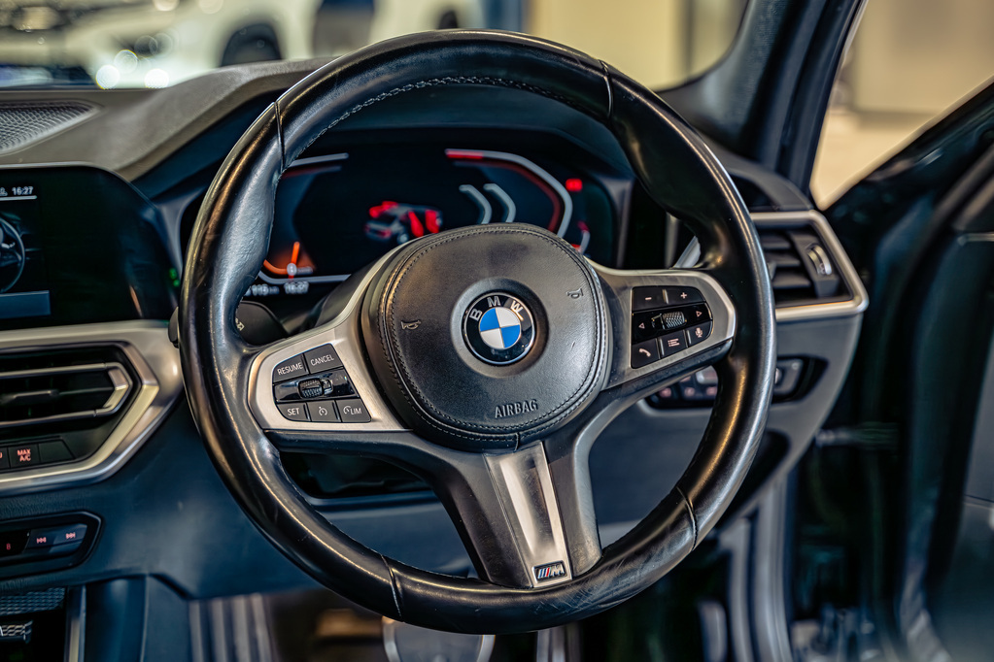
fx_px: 1463
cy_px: 331
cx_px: 497
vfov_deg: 25.5
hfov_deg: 37.5
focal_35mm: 53
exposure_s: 1/100
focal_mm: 53
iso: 320
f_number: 2.8
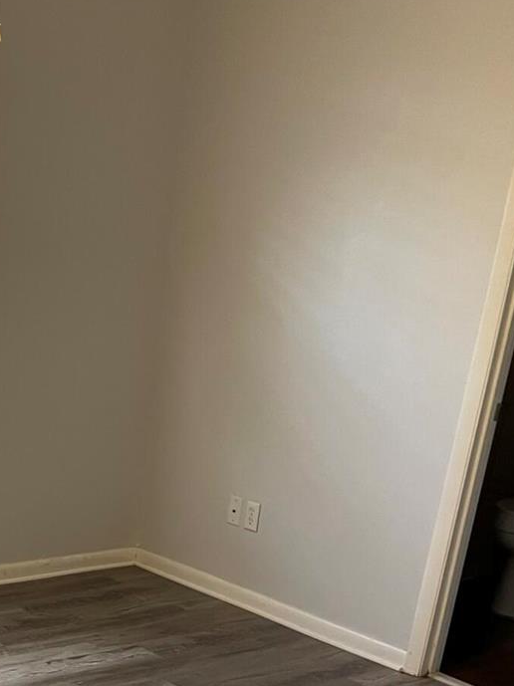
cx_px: 33
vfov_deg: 30.6
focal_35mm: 58
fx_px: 1149
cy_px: 703
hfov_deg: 24.4
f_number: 1.6
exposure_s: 1/60
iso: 125
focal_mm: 4.2
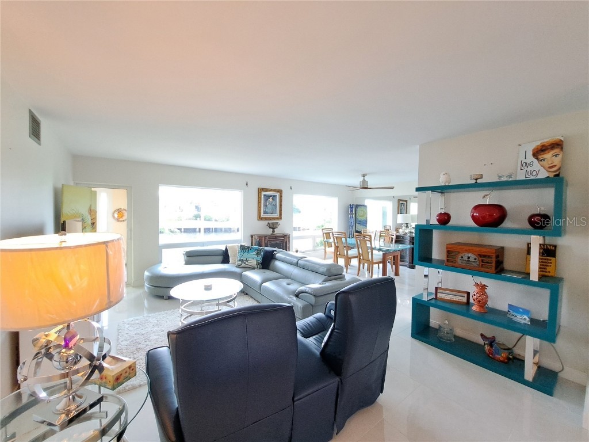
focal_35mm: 13
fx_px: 221
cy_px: 221
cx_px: 294
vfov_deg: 89.9
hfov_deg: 106.2
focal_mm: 1.74
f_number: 2.2
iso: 80
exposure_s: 1/40
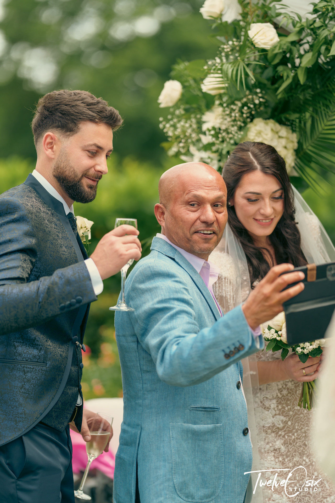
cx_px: 168
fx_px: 1884
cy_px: 252
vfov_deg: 15.2
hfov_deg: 10.2
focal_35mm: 135
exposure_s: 1/1250
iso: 100
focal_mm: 135
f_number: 1.8
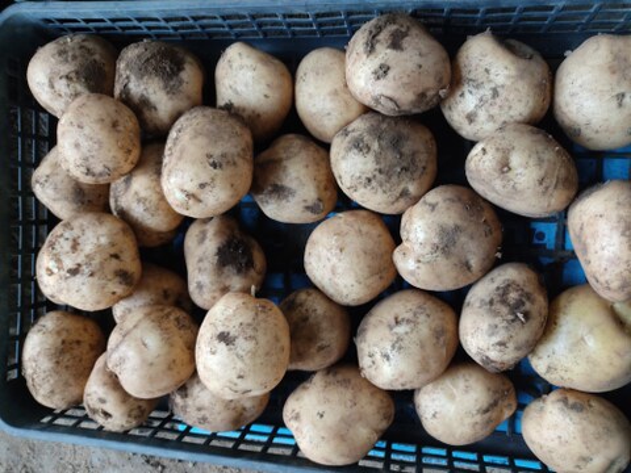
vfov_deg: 53.1
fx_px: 474
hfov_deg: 67.3
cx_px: 316
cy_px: 236
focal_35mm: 26
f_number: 1.79
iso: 1612
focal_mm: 4.74
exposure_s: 1/20
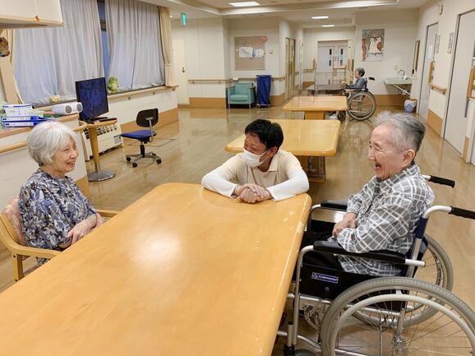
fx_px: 370
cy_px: 175
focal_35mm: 27
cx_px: 246
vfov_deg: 51.3
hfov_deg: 65.3
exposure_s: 1/121
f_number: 1.8
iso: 64
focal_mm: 4.25
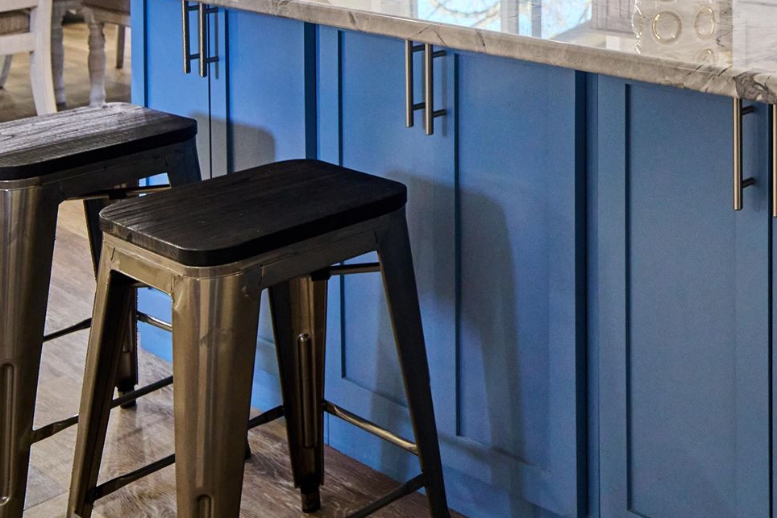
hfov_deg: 32.6
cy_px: -163
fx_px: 1101
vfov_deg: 23.3
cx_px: 914
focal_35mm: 51
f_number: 3.5
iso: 1600
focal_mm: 16
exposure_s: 1/60
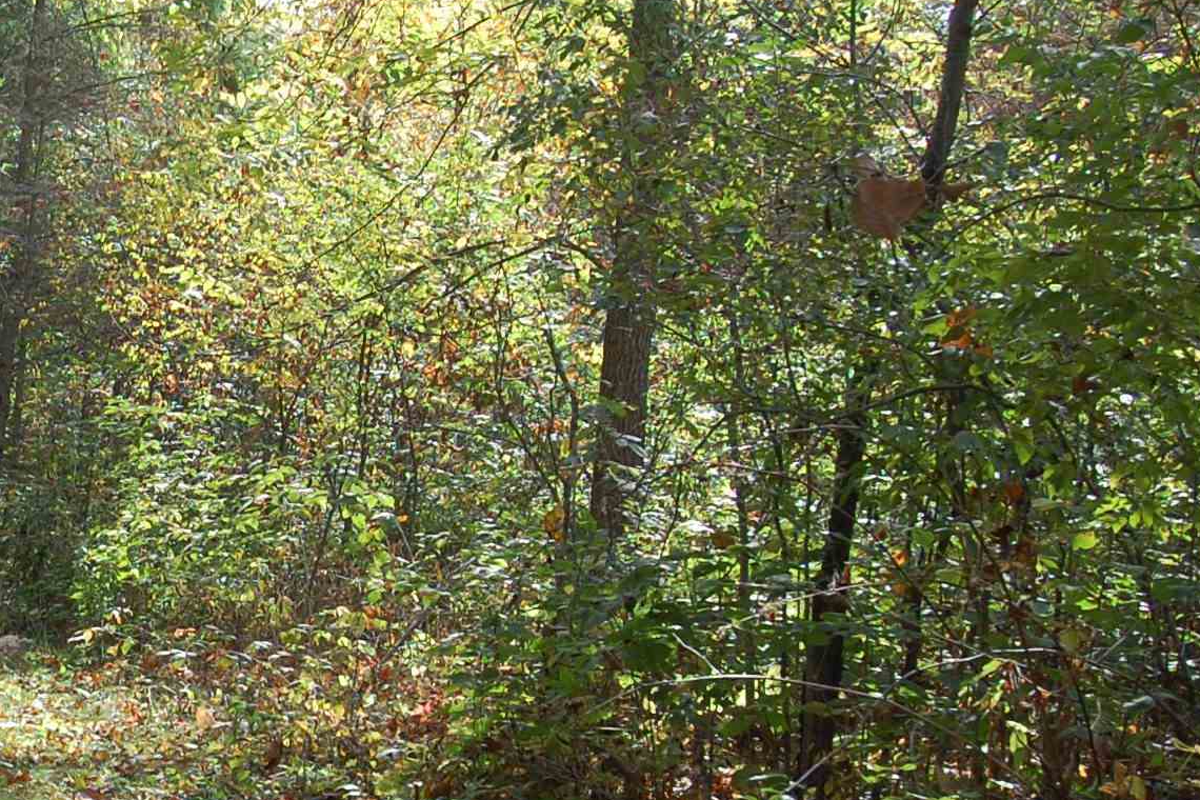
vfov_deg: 15.7
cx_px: -186
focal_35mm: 87
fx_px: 2900
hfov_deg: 21.9
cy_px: 503
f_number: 6.3
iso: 200
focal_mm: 22
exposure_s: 1/160
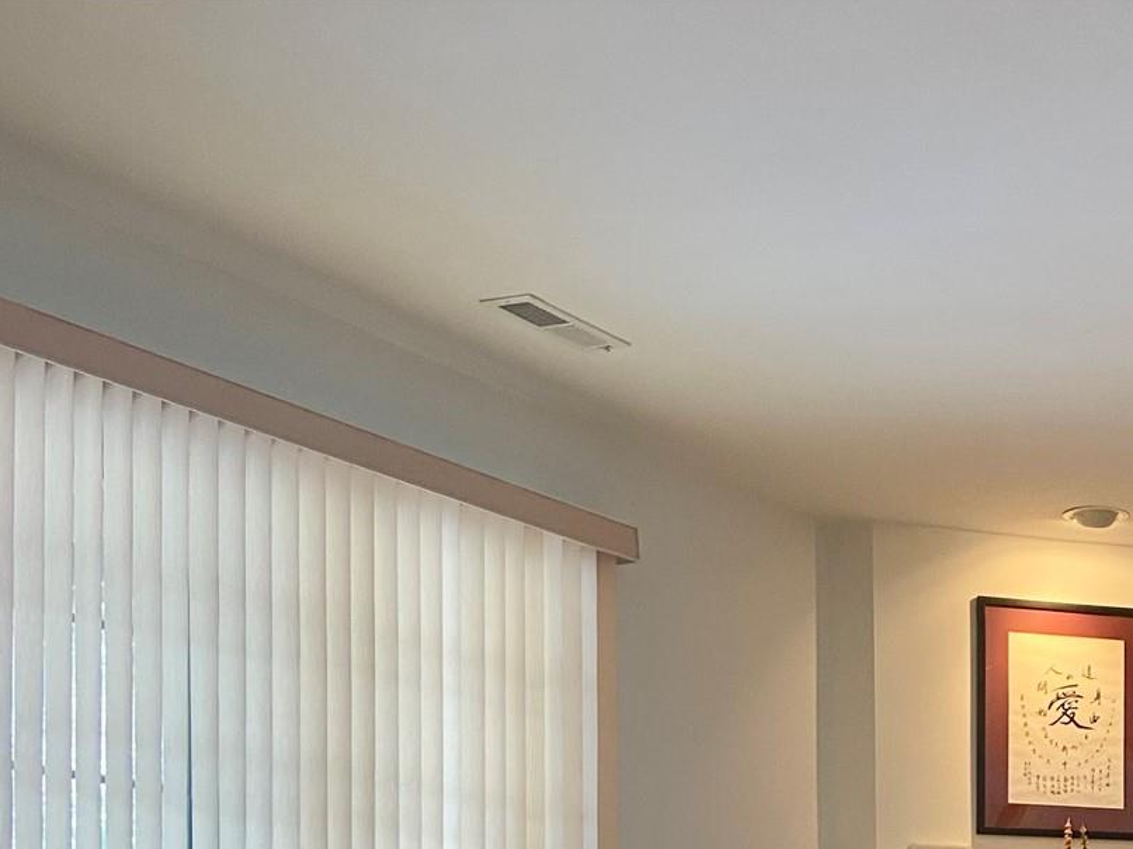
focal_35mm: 66
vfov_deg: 20.5
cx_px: 1143
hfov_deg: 27.6
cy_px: 1073
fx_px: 2160
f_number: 1.8
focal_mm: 4.25
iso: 100
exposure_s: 1/60
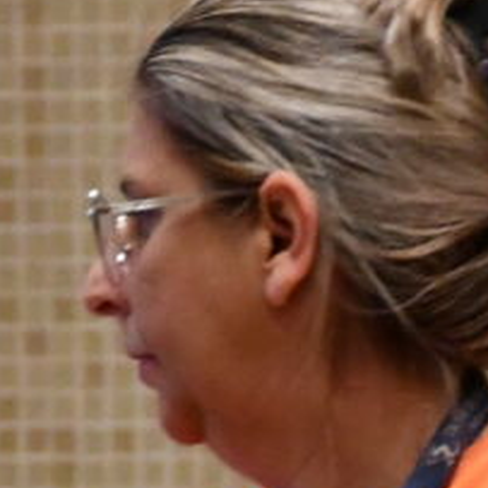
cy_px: 1351
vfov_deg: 1.8
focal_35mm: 963
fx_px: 15359
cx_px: 435
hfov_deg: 1.8
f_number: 5.3
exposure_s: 1/160
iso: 3200
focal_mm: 80
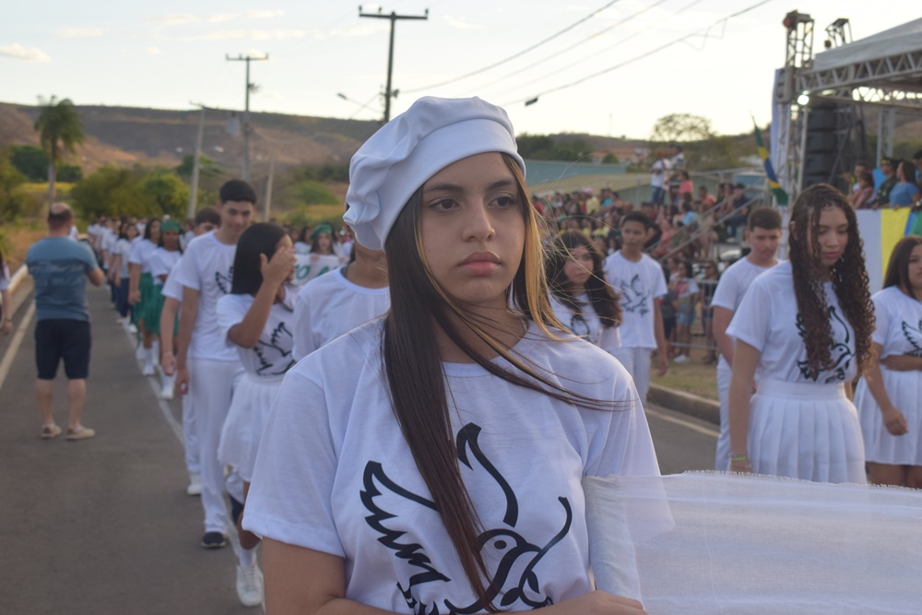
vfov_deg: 23.8
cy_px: 308
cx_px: 461
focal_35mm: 57
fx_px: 1460
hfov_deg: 35.0
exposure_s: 1/250
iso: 320
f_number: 8
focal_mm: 38
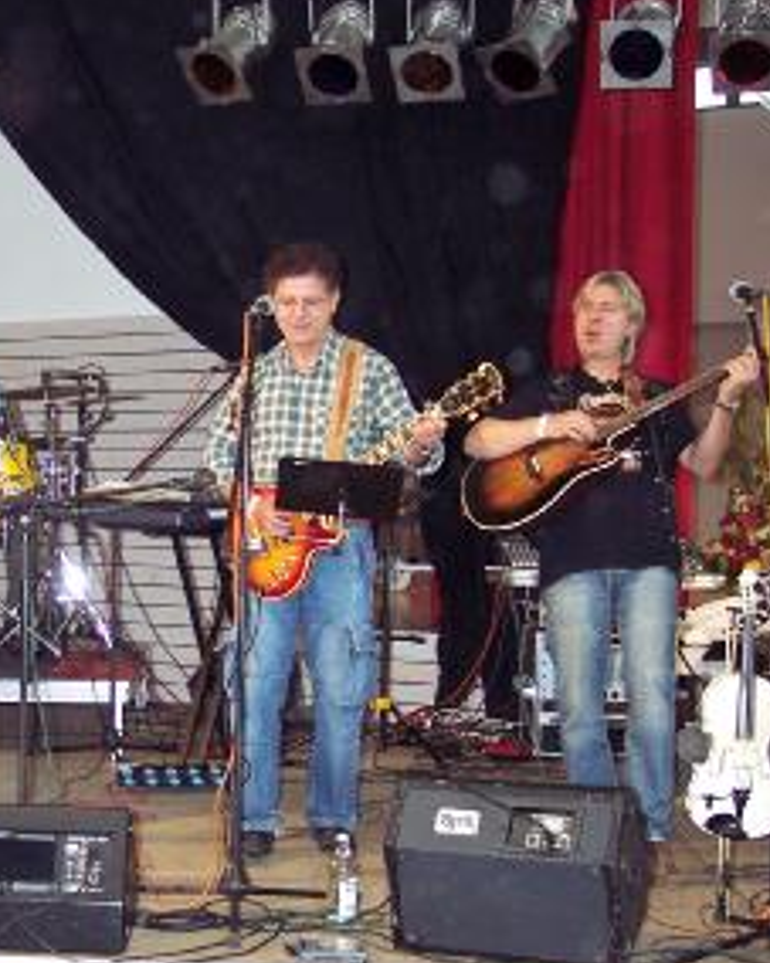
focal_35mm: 67
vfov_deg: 28.3
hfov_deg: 22.0
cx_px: 3
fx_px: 1910
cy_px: 554
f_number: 2.8
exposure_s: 1/60
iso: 140
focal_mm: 8
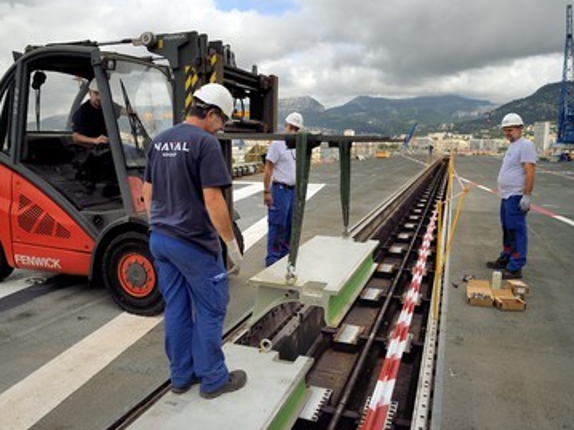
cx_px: 270
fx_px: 448
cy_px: 219
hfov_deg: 65.3
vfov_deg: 51.3
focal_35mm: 27
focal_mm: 24
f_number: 9
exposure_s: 1/320
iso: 200
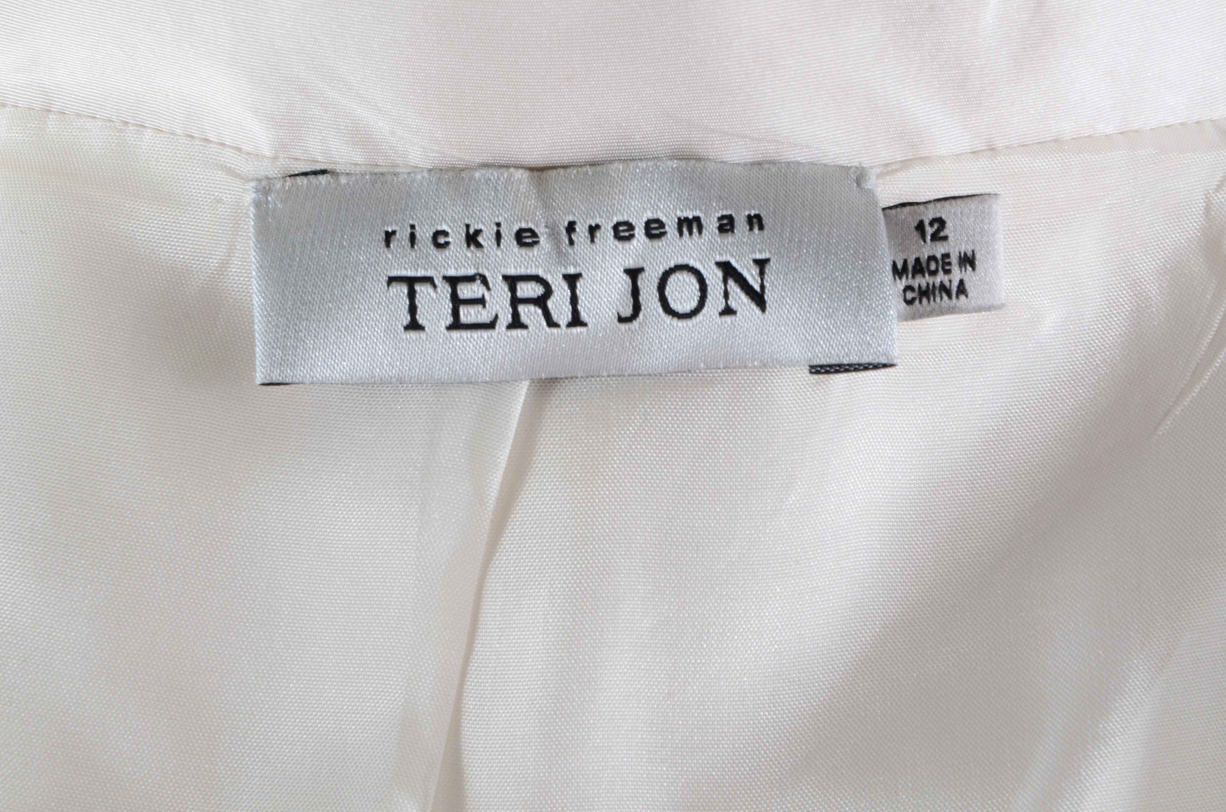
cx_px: 613
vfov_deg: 8.7
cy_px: 406
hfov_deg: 13.1
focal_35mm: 158
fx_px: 5353
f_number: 22
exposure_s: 1/80
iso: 400
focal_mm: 105
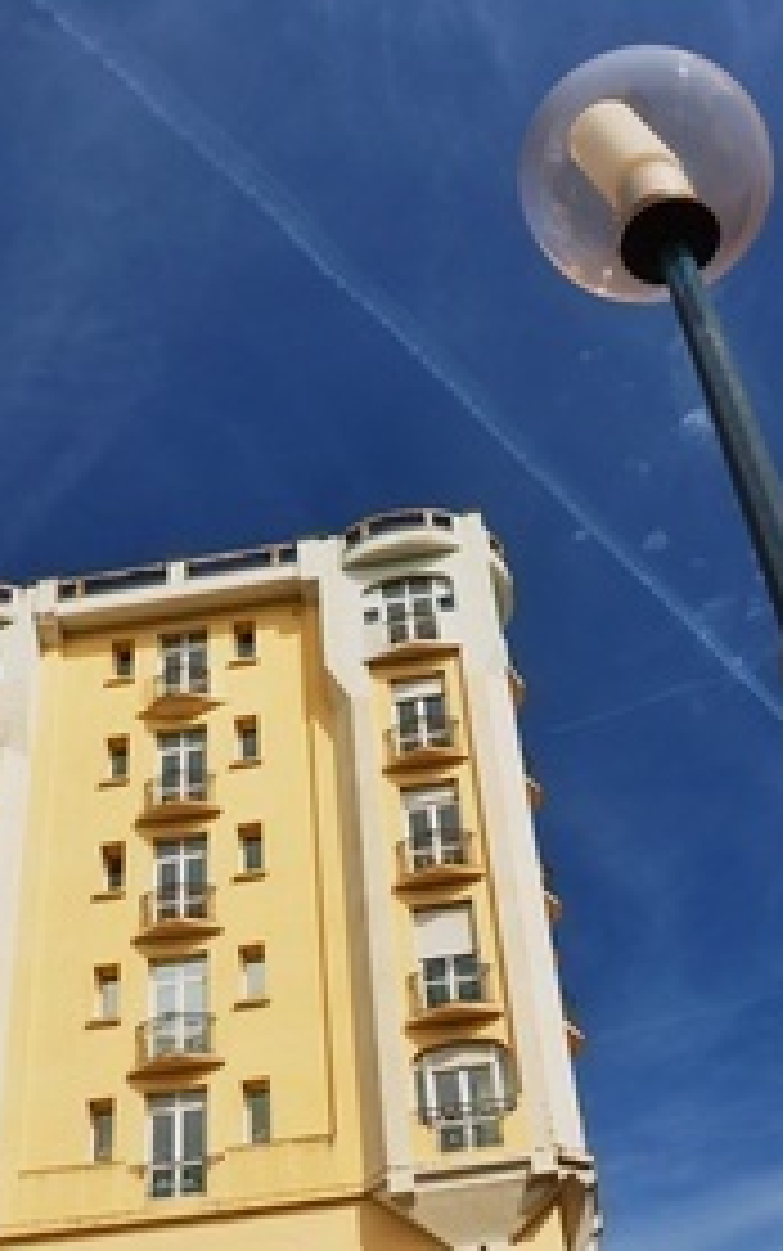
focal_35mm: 42
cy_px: 621
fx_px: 1433
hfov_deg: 30.6
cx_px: 403
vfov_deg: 47.2
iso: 200
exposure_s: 1/125
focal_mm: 18
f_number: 10
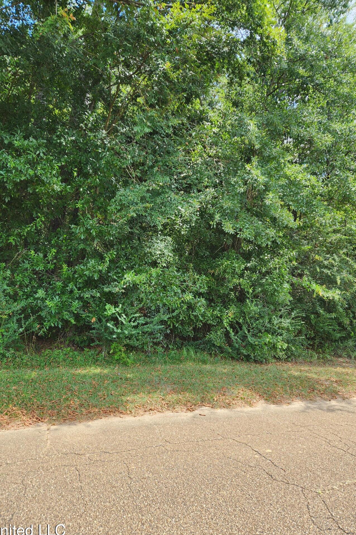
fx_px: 371
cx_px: 160
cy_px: 276
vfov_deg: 71.5
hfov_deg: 51.2
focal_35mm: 25
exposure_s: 1/225
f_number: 1.8
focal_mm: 5.4
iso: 20
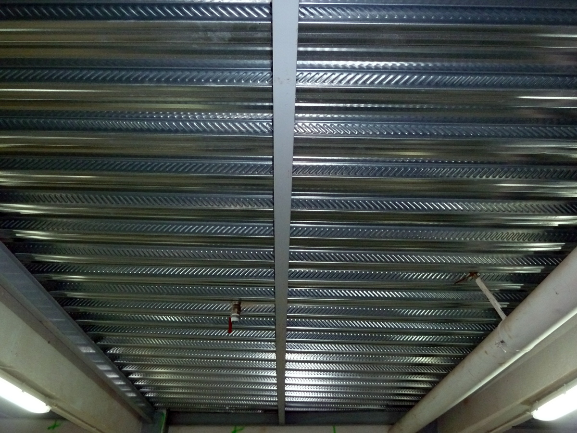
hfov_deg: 65.3
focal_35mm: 27
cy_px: 216
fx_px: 450
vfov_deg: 51.4
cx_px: 288
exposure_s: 1/30
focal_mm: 4.4
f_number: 3.3
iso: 400
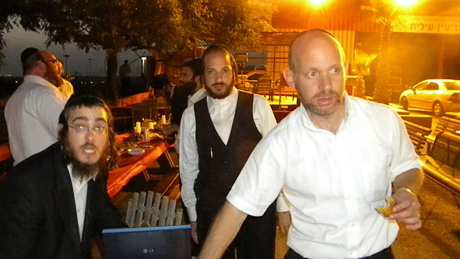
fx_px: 378
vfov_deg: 37.8
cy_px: 120
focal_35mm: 31
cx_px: 228
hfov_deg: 62.6
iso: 3200
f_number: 3.5
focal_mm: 5
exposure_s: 1/26
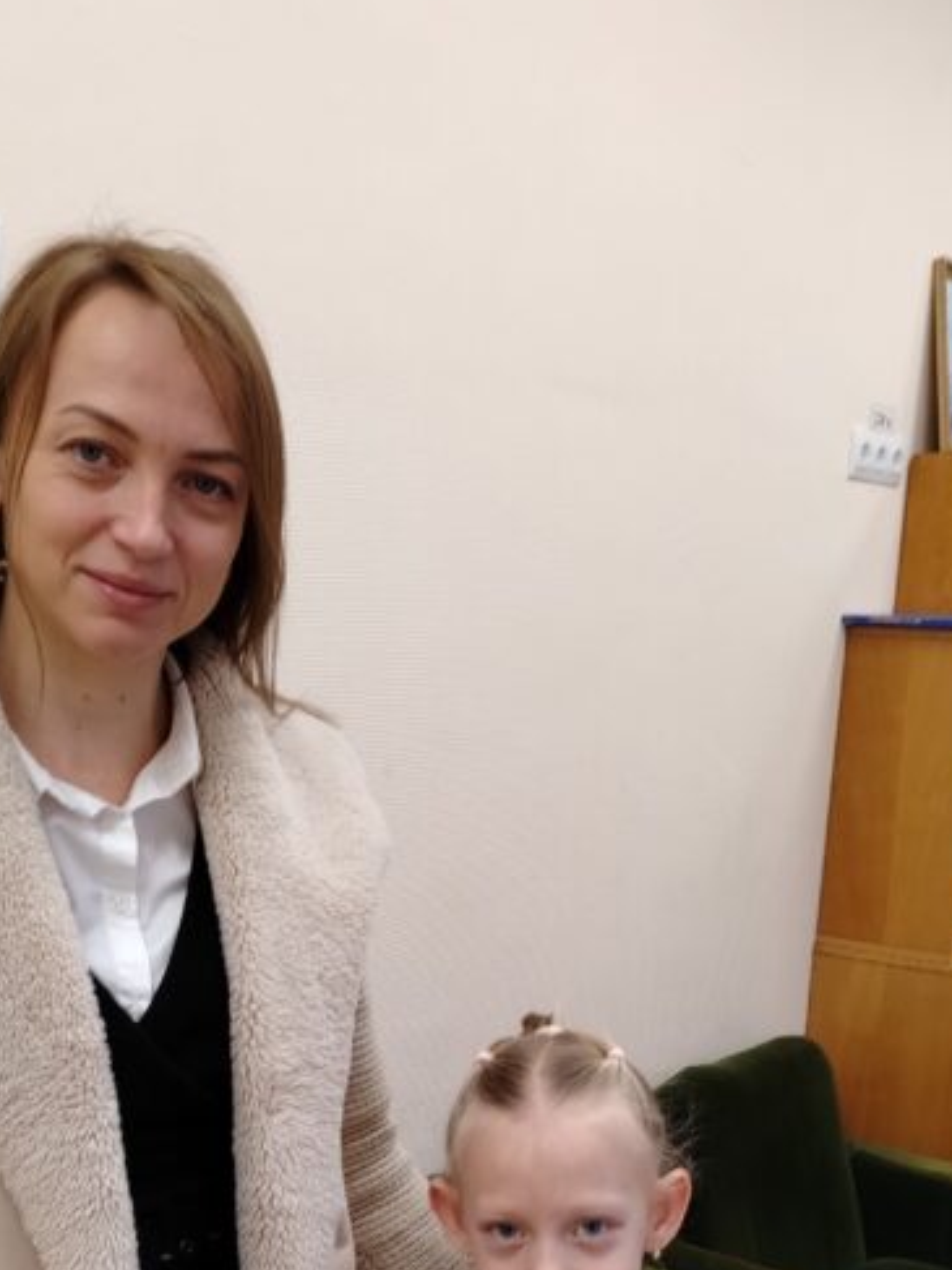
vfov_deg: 39.3
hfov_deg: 31.5
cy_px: 1050
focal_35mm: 46
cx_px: 443
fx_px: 1688
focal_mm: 5.25
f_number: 1.75
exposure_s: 1/33.3
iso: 359
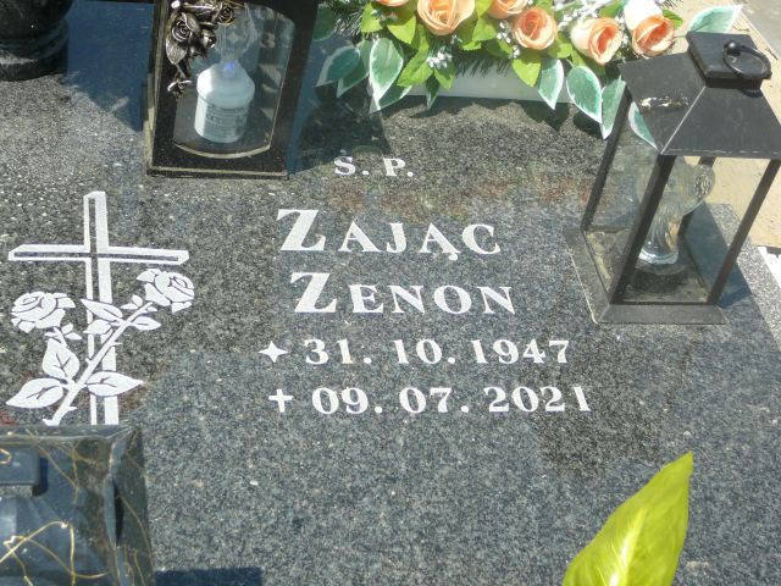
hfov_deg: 29.8
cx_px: 390
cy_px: 293
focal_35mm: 65
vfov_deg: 22.6
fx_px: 1467
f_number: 3.6
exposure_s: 1/500
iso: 80
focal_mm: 9.7
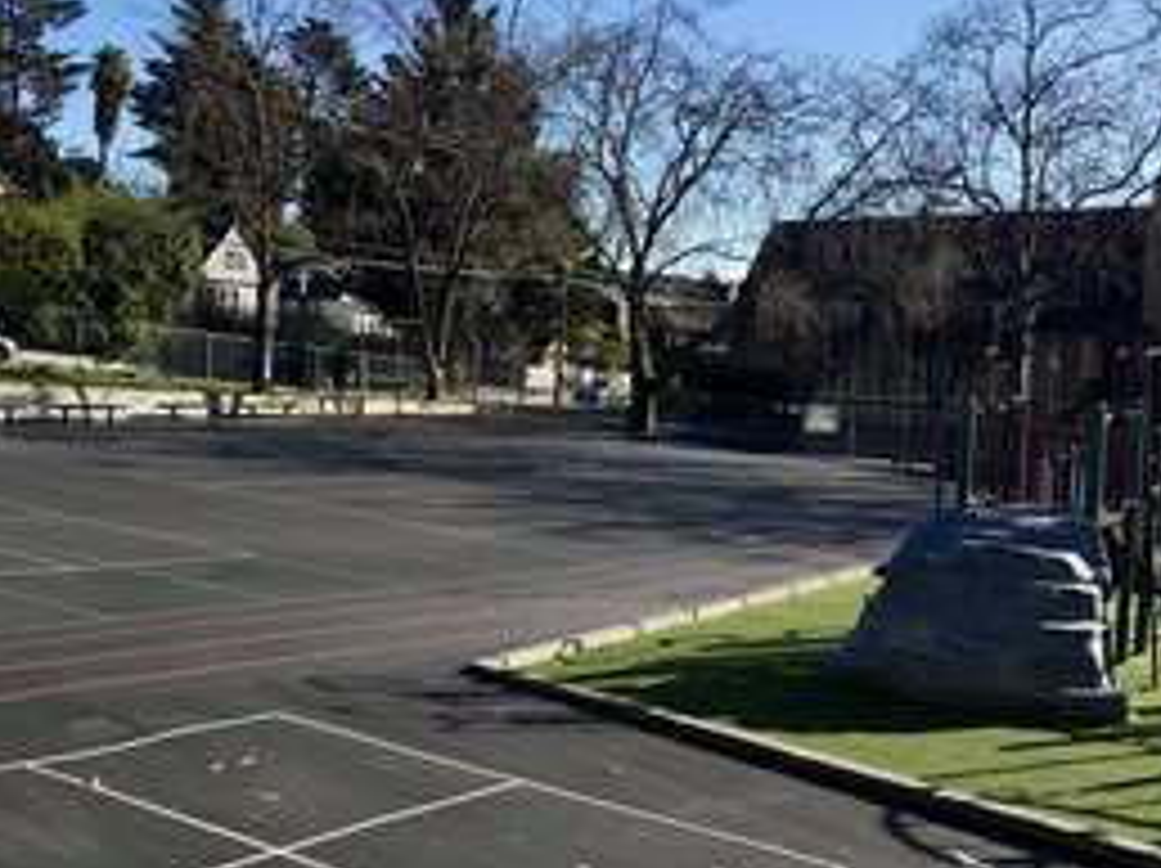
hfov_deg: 41.9
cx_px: 459
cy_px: 513
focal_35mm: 45
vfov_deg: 32.1
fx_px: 1508
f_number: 2.2
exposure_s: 1/999
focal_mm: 4.15
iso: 25
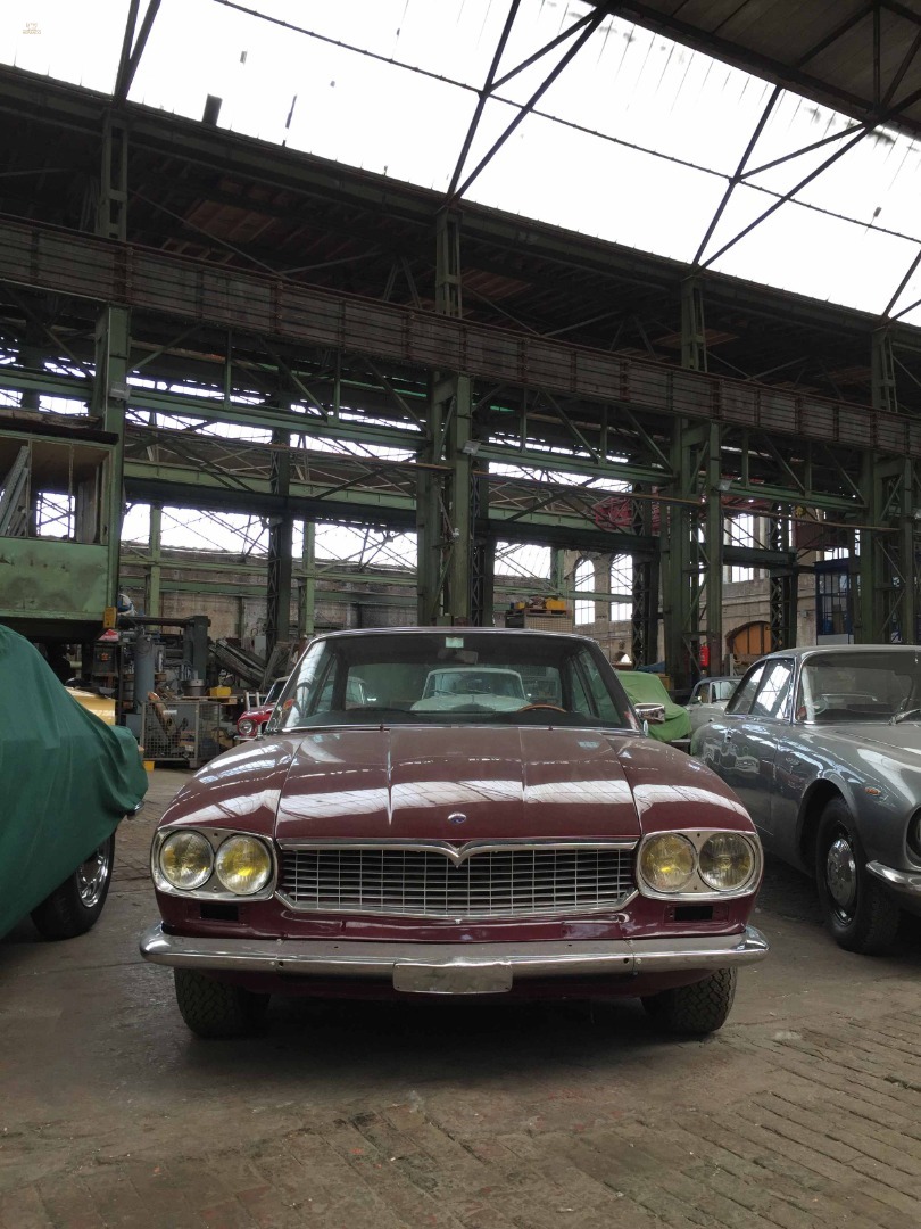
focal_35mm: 29
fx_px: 1029
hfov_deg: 48.2
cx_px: 460
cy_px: 614
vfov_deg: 61.7
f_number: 2.2
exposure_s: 1/105
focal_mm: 4.15
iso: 32
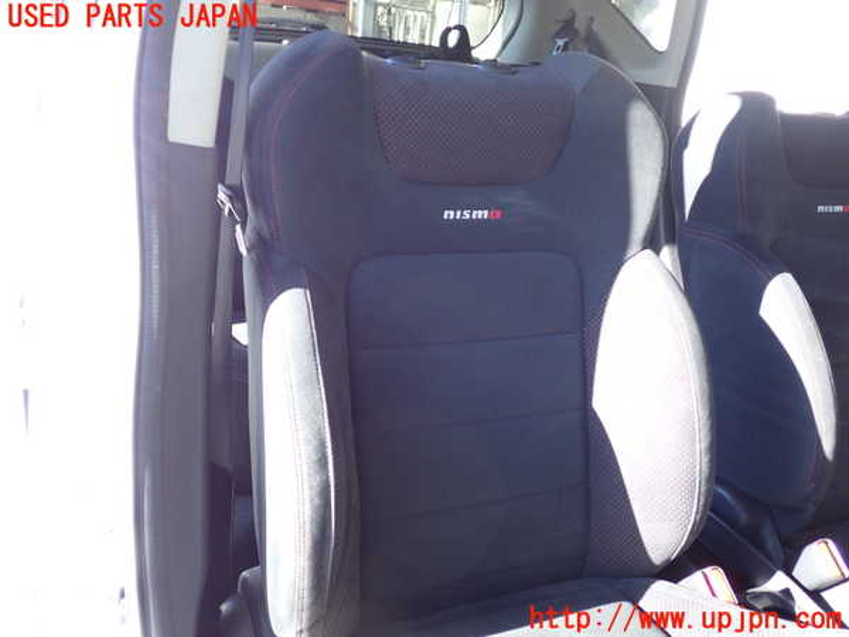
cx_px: 424
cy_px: 318
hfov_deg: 56.8
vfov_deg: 44.2
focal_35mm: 32
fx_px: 785
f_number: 2.4
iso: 200
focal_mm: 5.79
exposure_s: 1/125
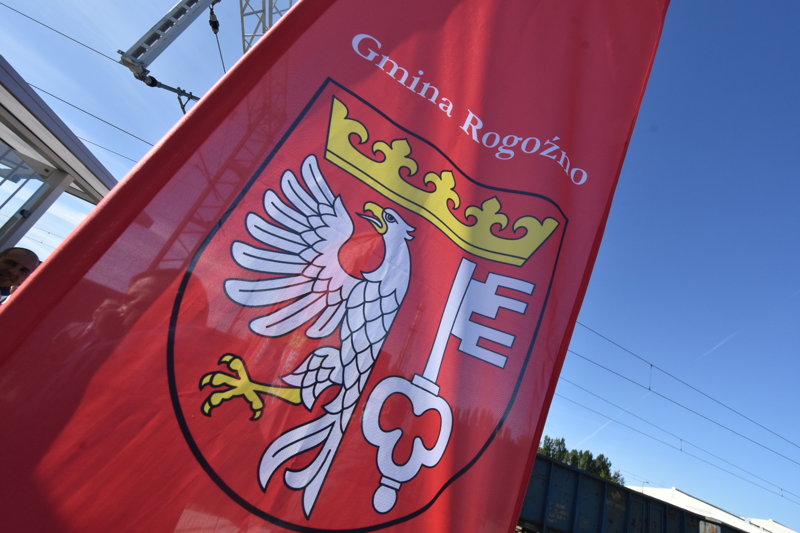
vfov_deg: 77.3
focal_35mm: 15
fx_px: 333
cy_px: 266
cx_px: 400
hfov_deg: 100.4
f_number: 11
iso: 400
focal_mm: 10
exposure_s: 1/500
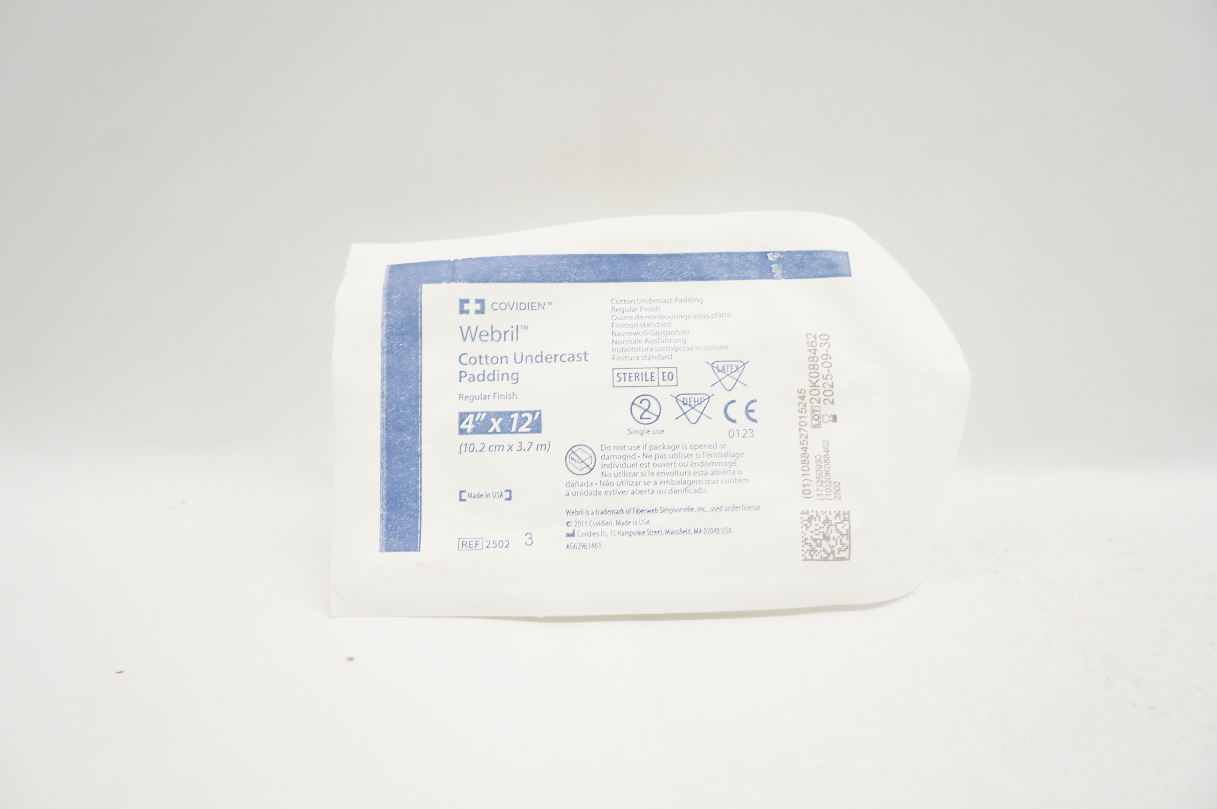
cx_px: 608
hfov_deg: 67.4
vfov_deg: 47.8
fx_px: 912
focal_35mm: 27
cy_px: 404
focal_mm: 18
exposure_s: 1/30
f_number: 6.3
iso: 200
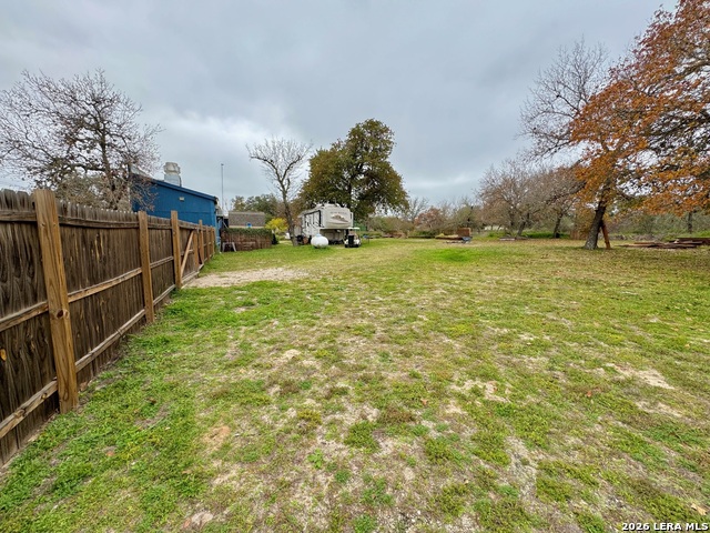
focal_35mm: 14
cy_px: 266
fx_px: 287
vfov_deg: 85.7
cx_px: 355
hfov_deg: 102.1
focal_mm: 2.22
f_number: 2.2
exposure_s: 1/286
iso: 40
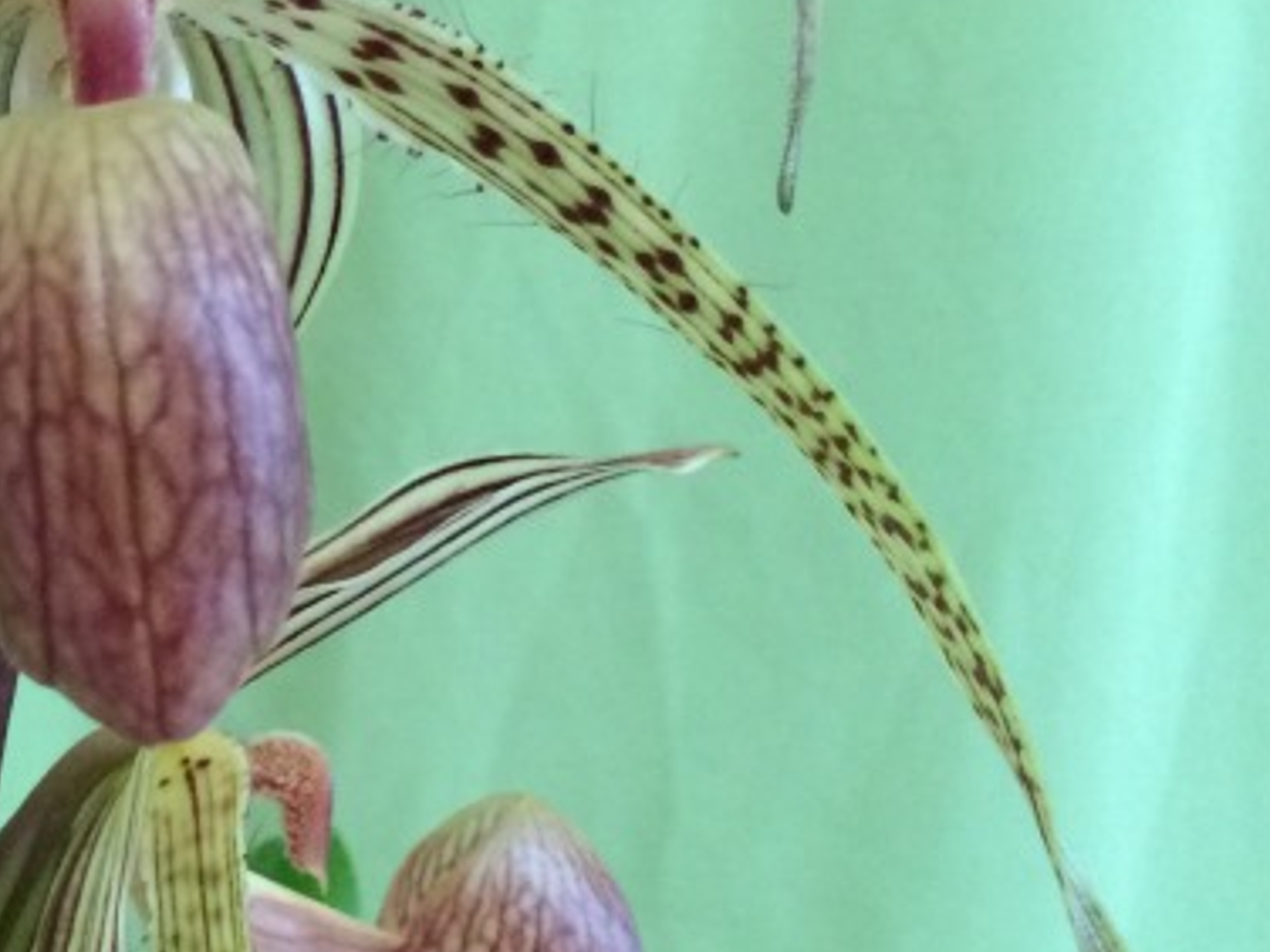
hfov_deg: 23.5
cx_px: -61
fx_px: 2898
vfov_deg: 18.7
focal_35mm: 79
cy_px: 503
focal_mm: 4.15
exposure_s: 1/24
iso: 320
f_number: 2.2
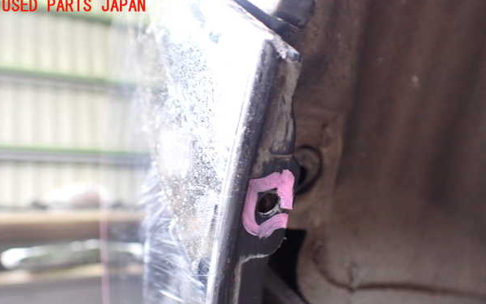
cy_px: 179
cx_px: 242
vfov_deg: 39.3
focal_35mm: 32
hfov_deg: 59.6
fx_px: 424
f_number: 2.3
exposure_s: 1/50
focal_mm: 5.4
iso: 800
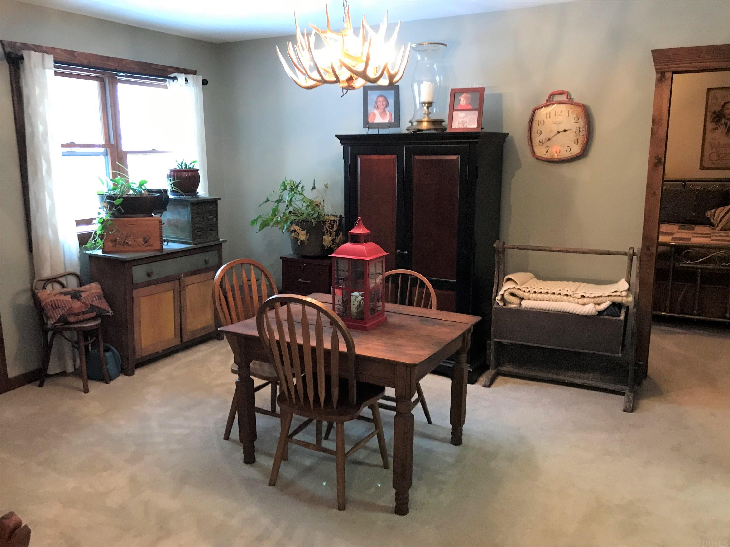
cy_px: 274
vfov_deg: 49.7
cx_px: 365
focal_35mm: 28
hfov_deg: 63.4
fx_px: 590
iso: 100
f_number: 1.8
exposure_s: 1/15
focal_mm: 3.99
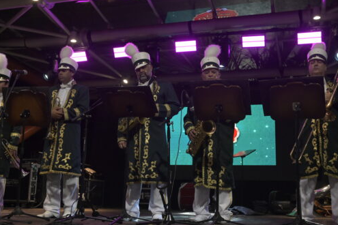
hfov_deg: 42.7
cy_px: 111
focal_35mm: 46
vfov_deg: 29.2
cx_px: 170
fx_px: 432
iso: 5000
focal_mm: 38
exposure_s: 1/250
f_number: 7.1
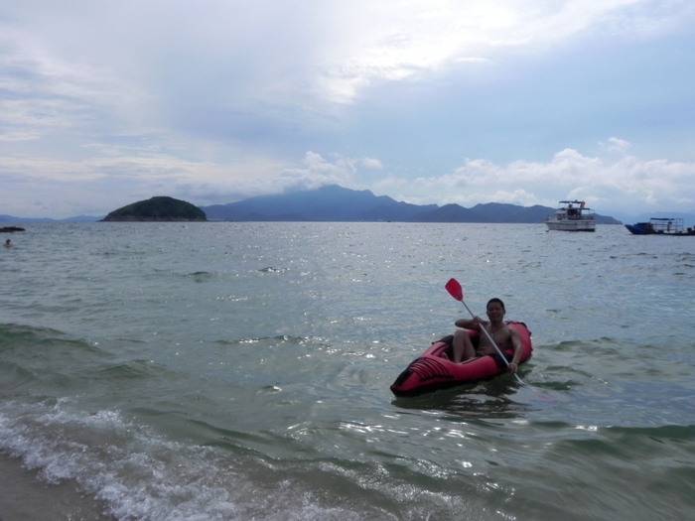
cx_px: 348
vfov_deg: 48.2
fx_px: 582
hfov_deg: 61.7
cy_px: 260
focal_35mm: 29
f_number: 8
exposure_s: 1/710
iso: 160
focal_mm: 5.2
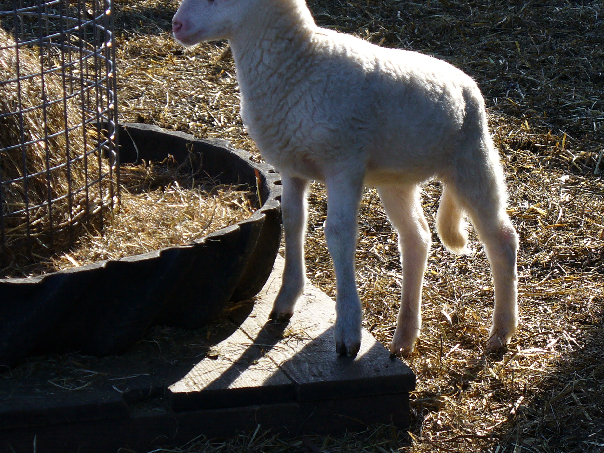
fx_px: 2670
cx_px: 398
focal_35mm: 153
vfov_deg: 9.7
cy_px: 197
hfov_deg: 12.9
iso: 80
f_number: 3.6
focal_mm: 18.3
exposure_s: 1/400
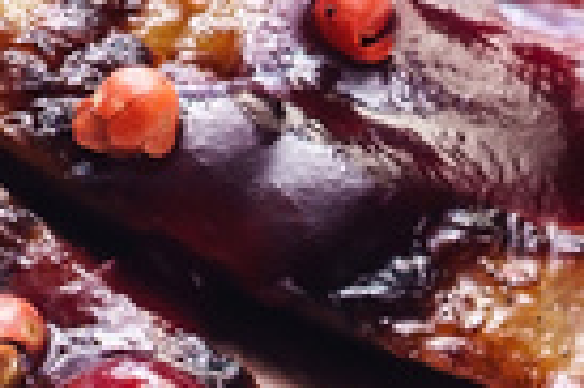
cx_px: -55
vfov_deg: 2.5
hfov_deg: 3.7
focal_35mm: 559
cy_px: 397
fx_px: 9057
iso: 400
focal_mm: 90
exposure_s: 1/125
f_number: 6.7
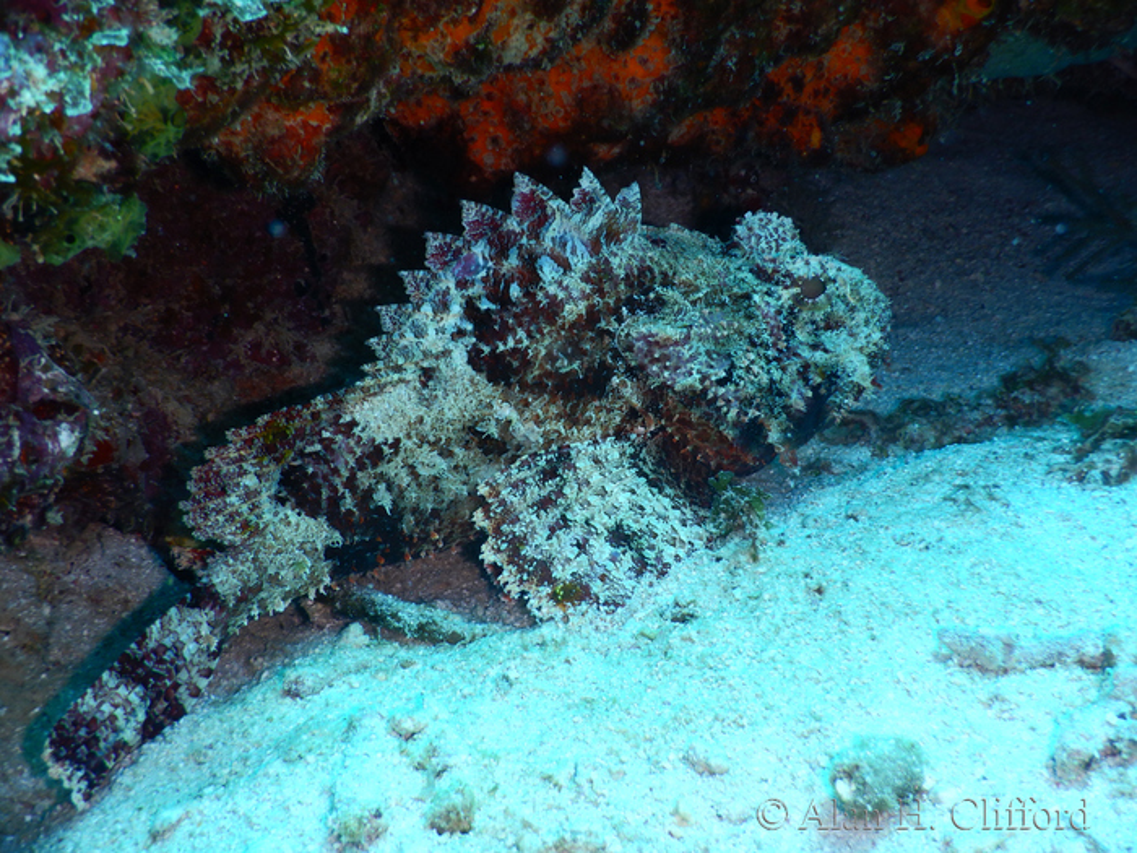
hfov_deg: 54.0
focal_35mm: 34
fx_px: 1117
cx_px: 568
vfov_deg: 41.8
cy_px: 426
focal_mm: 6.1
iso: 125
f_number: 4.2
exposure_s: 1/125
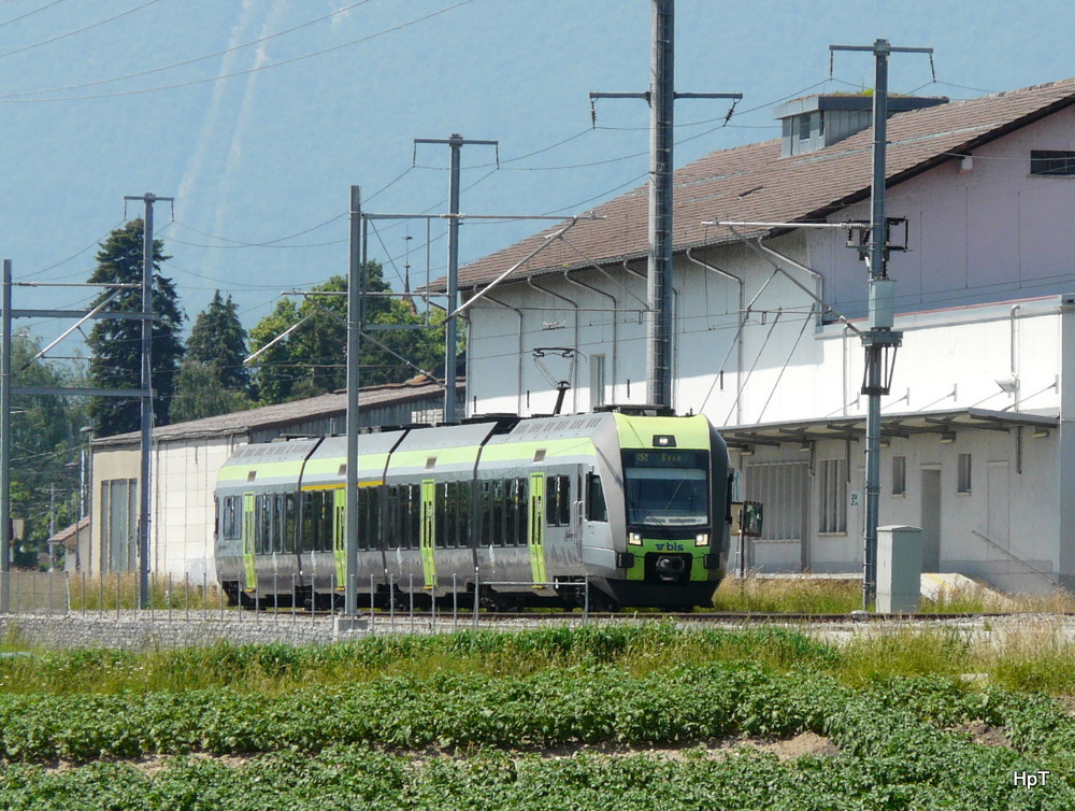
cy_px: 406
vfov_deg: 5.1
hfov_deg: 6.7
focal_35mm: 294
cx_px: 538
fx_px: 9148
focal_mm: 48.2
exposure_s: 1/400
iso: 100
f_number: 5.6
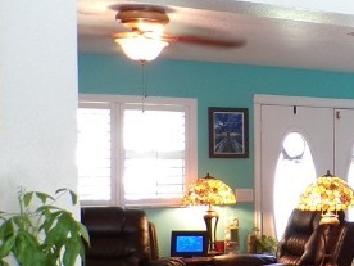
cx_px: 536
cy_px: 189
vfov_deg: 16.5
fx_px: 910
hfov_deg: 19.2
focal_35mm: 89
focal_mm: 4.3
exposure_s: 1/17
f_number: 3
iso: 200
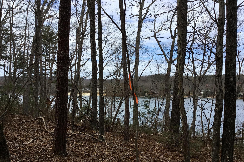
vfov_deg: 39.9
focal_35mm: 33
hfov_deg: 57.2
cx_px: 124
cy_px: 90
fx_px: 224
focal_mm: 3.3
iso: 25
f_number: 2.4
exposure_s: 1/1087
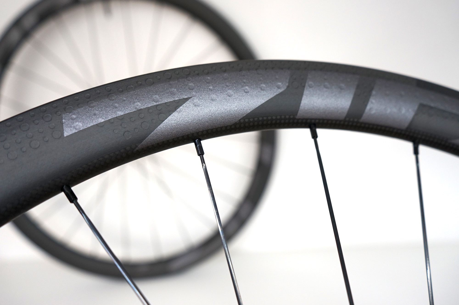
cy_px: 152
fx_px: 357
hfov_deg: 65.5
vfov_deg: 46.3
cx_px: 230
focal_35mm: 28
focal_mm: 28
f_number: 4
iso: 500
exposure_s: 1/60
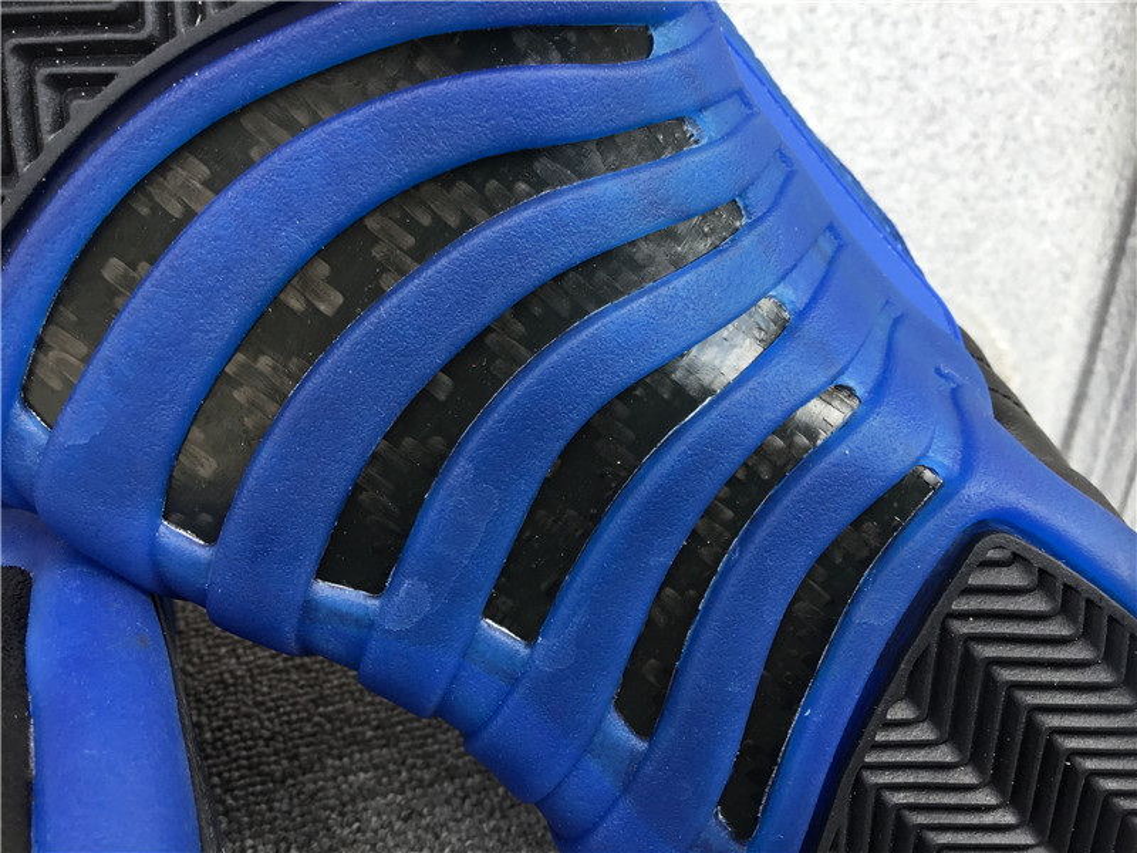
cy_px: 426
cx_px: 568
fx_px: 1018
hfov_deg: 58.4
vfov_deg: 45.4
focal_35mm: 31
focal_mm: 3.3
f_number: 2.4
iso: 25
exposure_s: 1/107
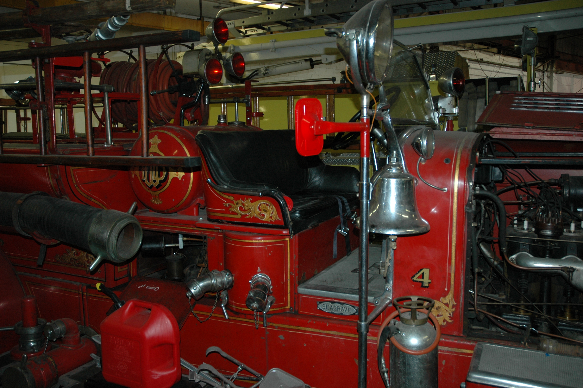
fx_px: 534
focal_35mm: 33
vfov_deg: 39.9
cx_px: 292
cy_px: 194
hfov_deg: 57.3
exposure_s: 1/60
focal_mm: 22
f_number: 3.8
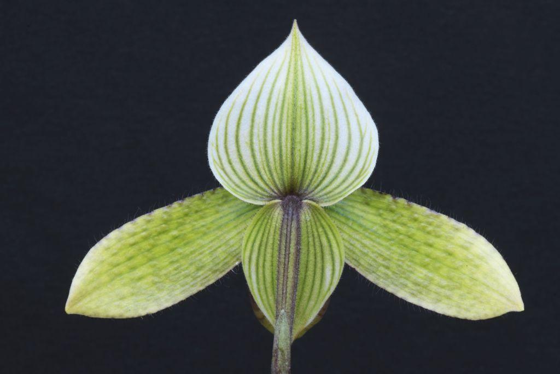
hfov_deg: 22.6
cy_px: 187
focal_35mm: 90
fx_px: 1400
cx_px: 280
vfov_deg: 15.2
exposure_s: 1/15
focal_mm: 90
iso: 640
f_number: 22
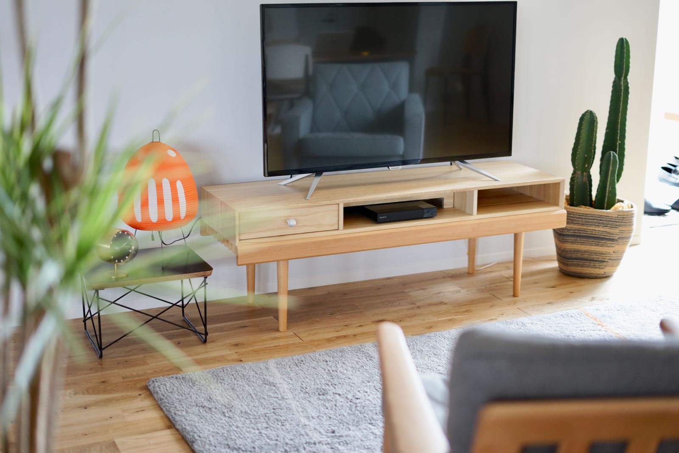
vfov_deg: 27.0
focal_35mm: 50
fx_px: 943
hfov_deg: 39.6
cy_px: 226
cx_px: 340
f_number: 2
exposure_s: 1/60
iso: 400
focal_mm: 50
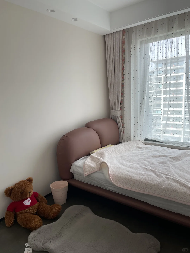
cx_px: 95
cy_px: 126
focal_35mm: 26
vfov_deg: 67.3
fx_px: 190
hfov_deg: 53.1
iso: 40
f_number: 1.6
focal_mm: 4.2
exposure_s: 1/121
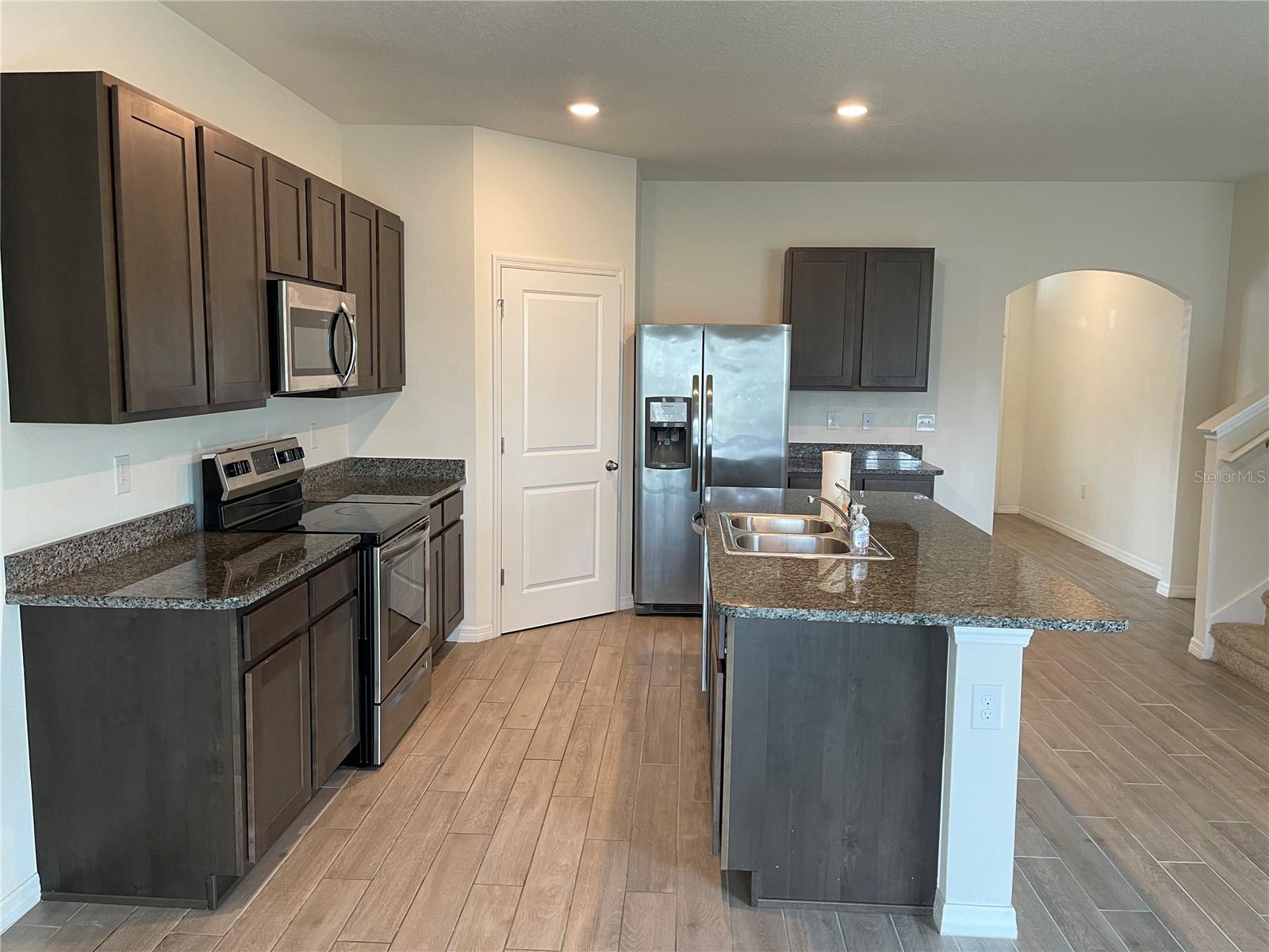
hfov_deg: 69.4
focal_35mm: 25
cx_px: 634
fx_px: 916
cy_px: 476
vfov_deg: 54.9
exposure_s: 1/60
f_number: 1.6
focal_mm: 5.1
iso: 100
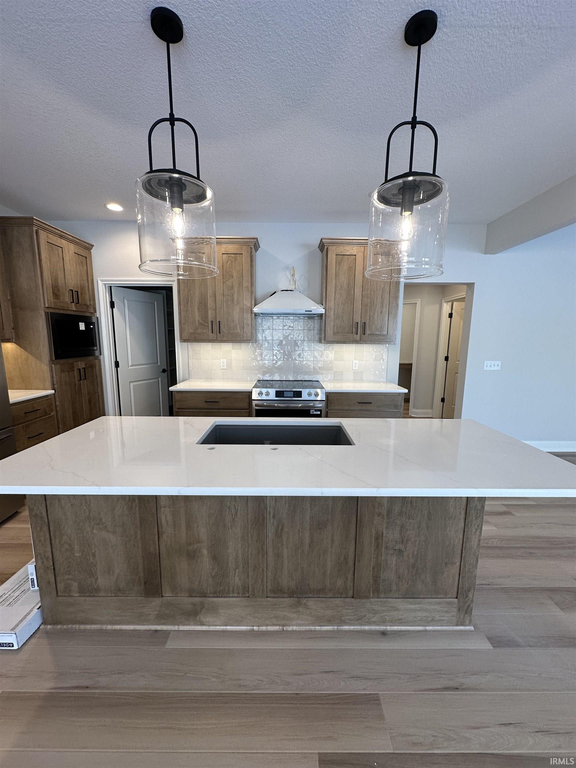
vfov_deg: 102.1
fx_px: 311
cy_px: 384
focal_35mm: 14
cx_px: 288
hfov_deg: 85.7
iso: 100
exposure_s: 1/120
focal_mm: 2.22
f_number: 2.2
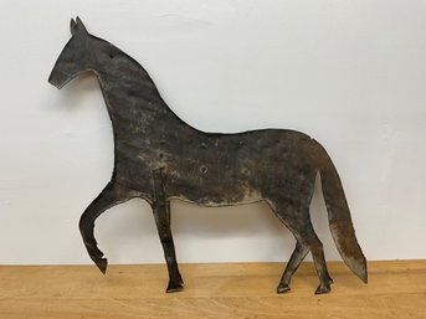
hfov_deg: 61.7
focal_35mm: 29
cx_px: 213
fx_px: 357
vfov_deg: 48.2
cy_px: 160
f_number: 1.8
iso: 64
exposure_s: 1/60
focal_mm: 3
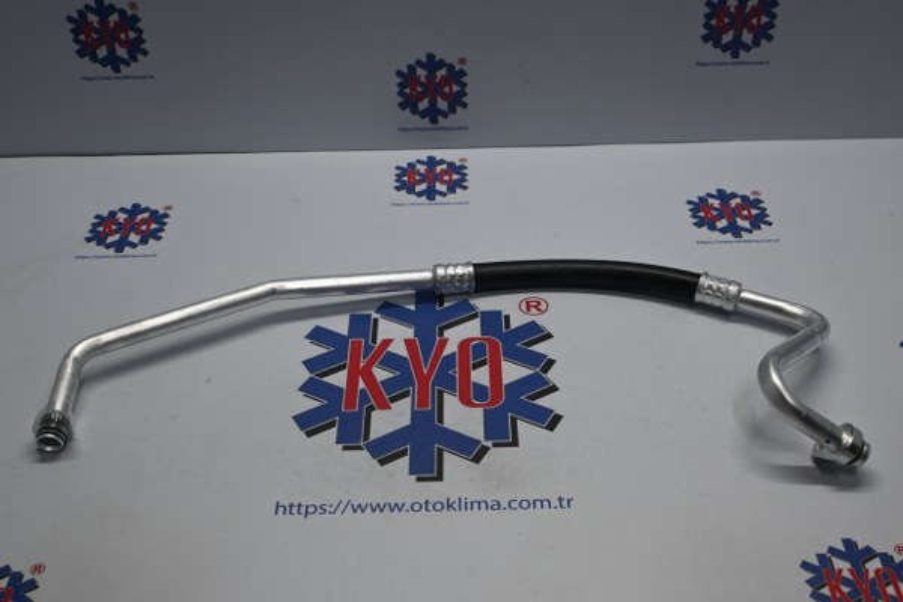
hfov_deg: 46.4
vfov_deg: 31.9
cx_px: 452
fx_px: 1053
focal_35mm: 42
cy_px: 301
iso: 400
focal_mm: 28
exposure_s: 1/125
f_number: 4.5
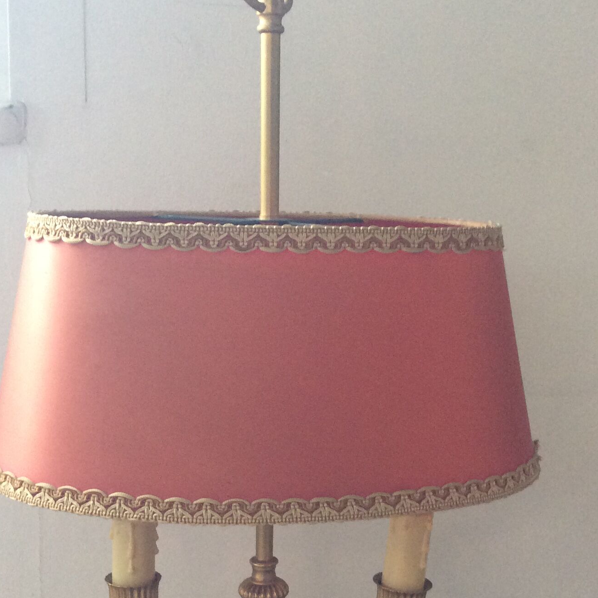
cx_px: 302
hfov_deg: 30.6
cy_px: 454
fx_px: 1095
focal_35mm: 56
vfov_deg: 30.0
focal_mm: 3.3
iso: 80
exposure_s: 1/25
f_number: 2.4
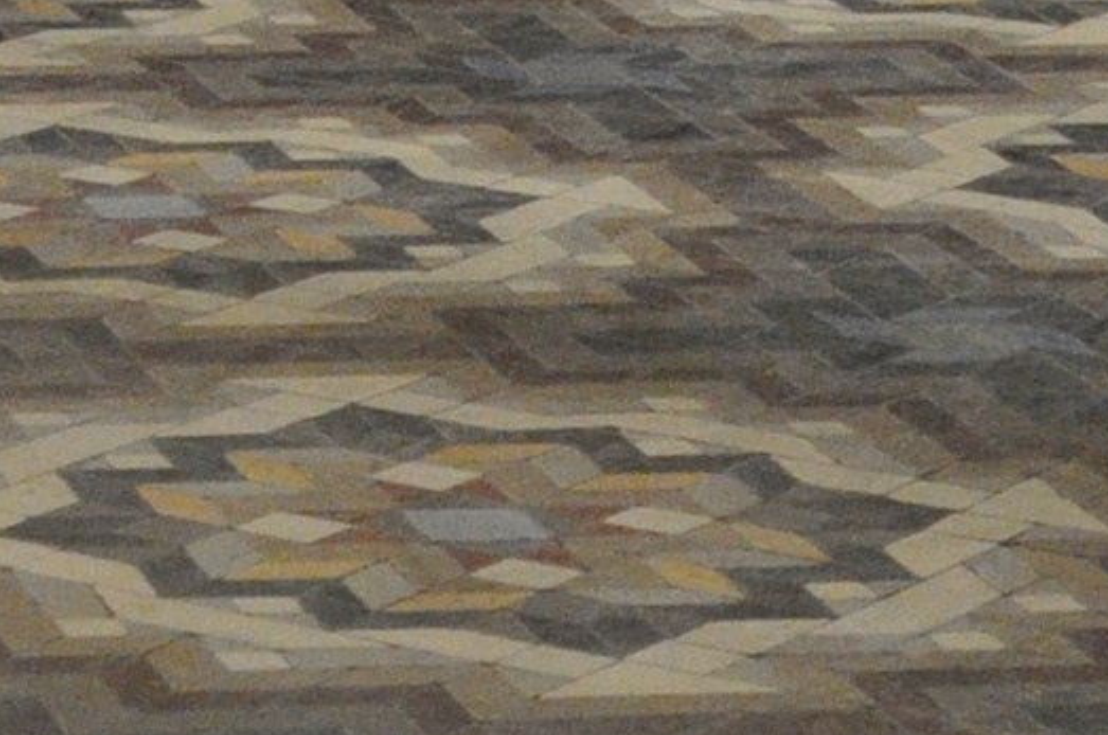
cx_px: -610
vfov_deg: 5.5
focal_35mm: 240
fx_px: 7375
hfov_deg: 8.4
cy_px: -1180
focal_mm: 26
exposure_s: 1/40
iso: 2500
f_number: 4
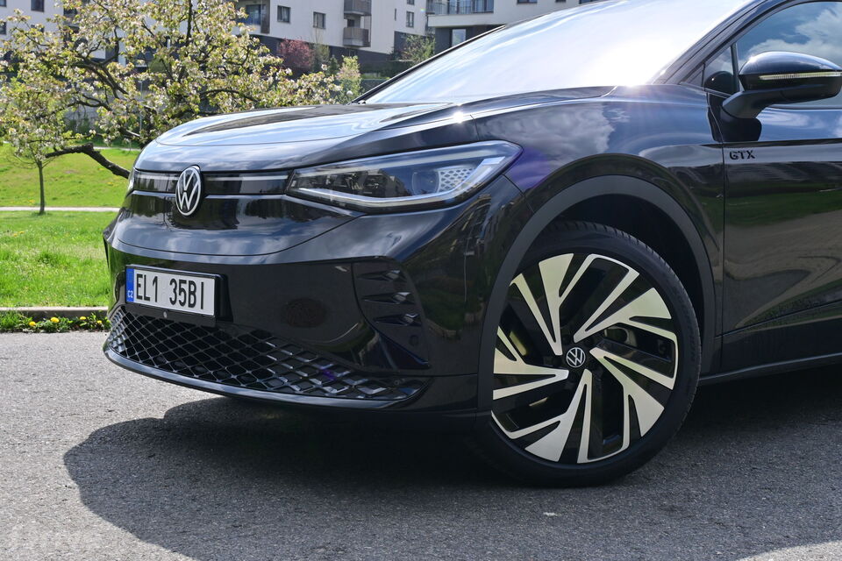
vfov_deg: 26.5
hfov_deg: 38.9
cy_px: 280
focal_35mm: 51
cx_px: 421
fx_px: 1193
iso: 100
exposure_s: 1/100
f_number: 13
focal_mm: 34
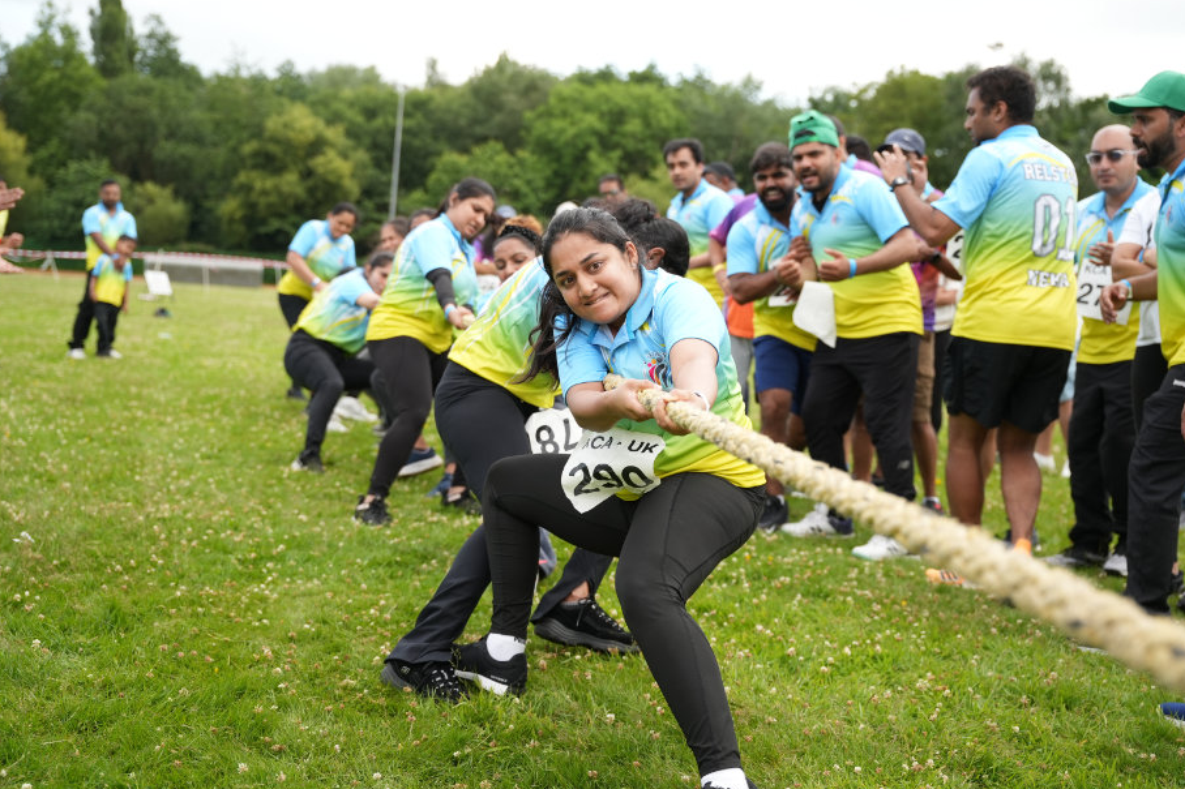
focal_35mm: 45
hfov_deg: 43.2
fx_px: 1496
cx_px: 616
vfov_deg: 29.6
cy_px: 362
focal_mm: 40.4
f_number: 2.8
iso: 250
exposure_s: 1/800
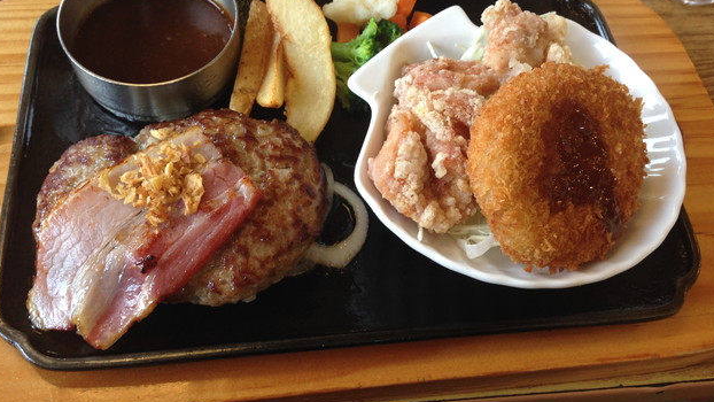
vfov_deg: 32.0
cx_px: 352
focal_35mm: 37
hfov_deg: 54.0
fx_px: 701
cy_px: 195
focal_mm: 4.12
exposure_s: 1/40
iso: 50
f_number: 2.4
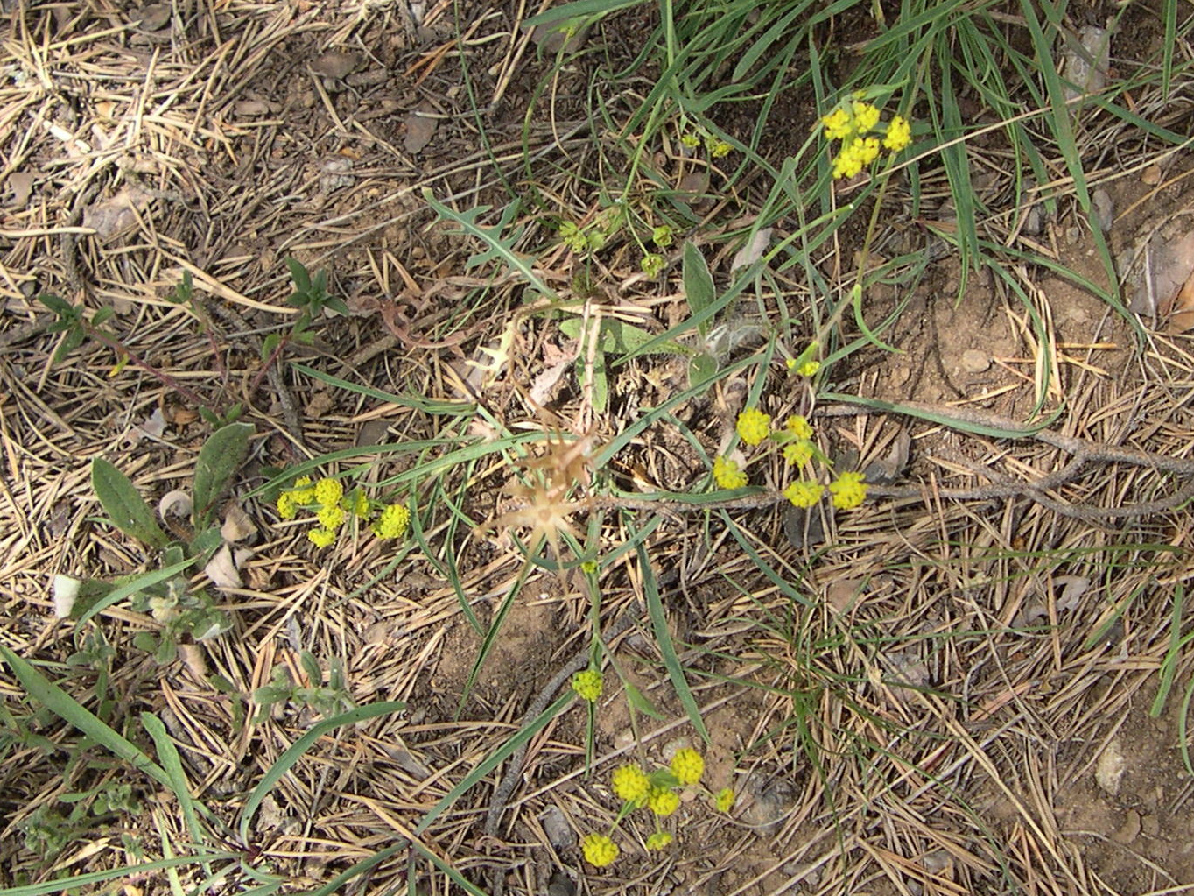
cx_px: 591
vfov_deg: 36.8
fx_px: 1345
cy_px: 459
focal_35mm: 39
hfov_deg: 47.9
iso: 100
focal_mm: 8
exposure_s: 1/161
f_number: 2.8
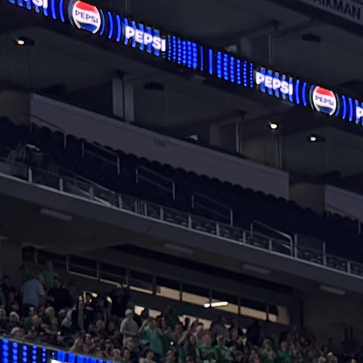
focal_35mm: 168
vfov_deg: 9.3
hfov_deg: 9.3
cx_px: 888
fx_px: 1993
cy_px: 880
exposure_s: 1/144
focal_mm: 6.76
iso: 64
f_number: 1.78
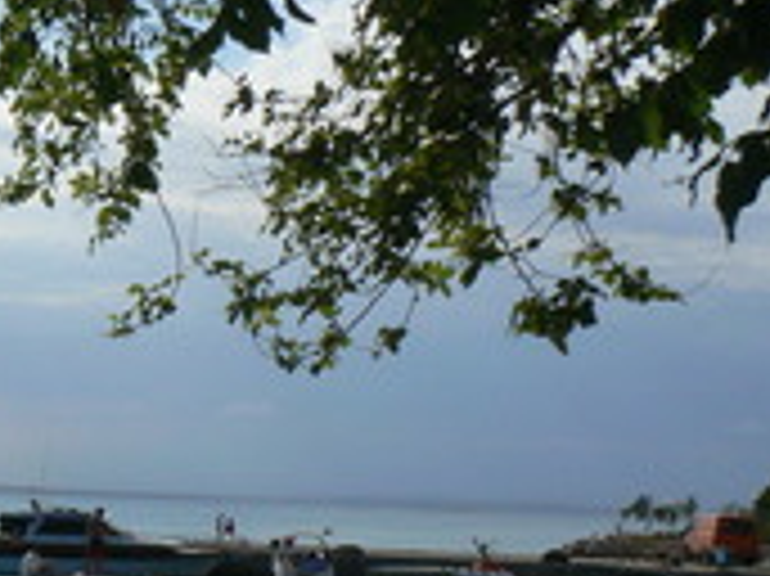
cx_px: -252
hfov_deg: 18.7
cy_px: 592
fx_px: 2156
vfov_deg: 14.9
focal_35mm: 97
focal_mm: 6
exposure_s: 1/800
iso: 80
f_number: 8
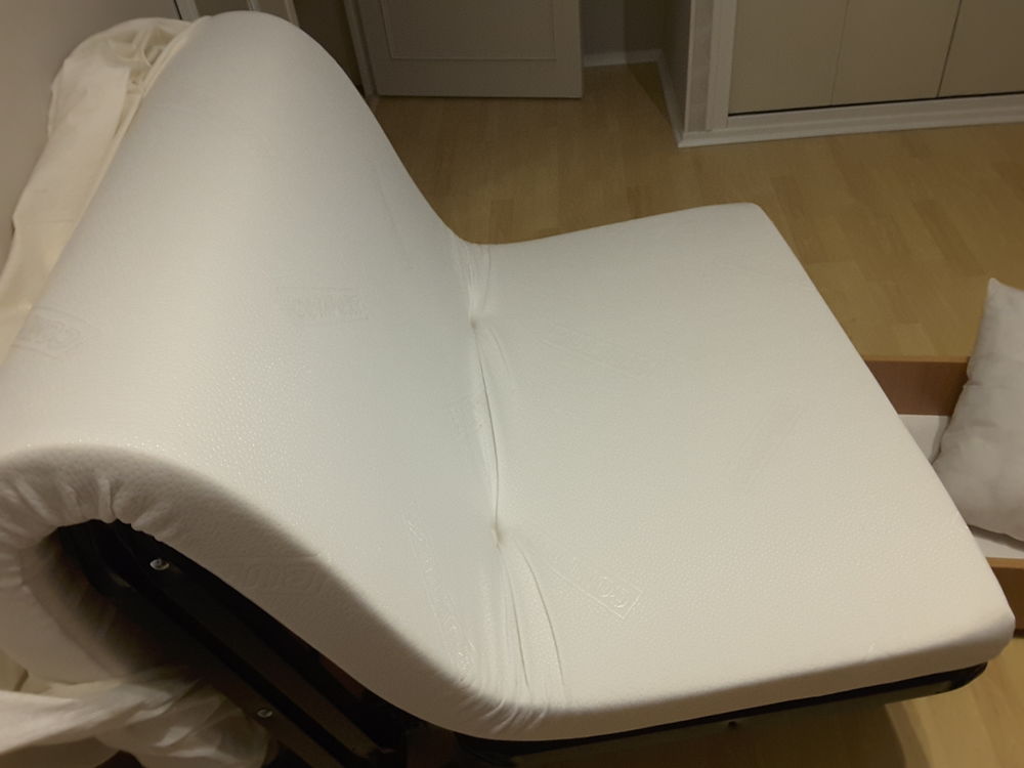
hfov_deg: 58.4
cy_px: 384
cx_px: 512
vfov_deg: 45.4
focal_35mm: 31
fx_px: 917
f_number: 1.9
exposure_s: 1/25
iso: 125
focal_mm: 2.9
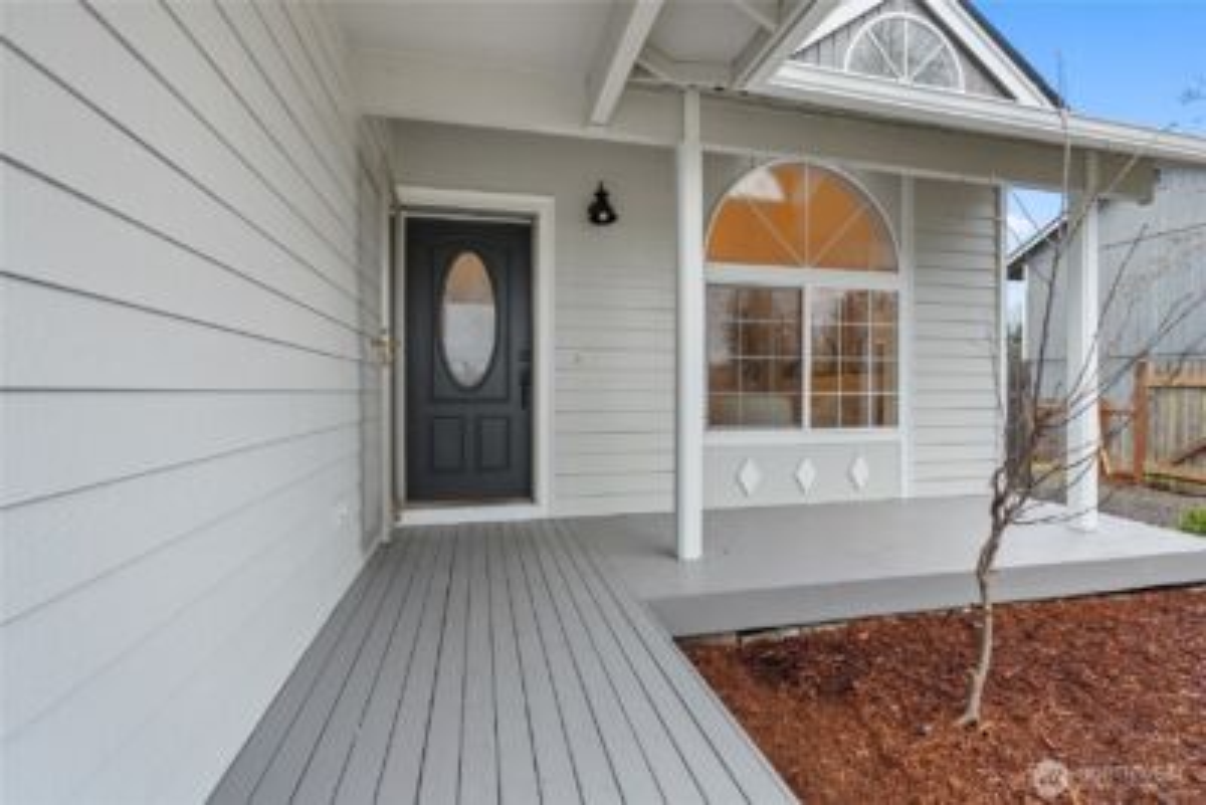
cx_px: 603
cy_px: 402
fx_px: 536
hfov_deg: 96.7
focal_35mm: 16
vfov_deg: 73.8
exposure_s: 1/60
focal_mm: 16
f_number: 4
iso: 400
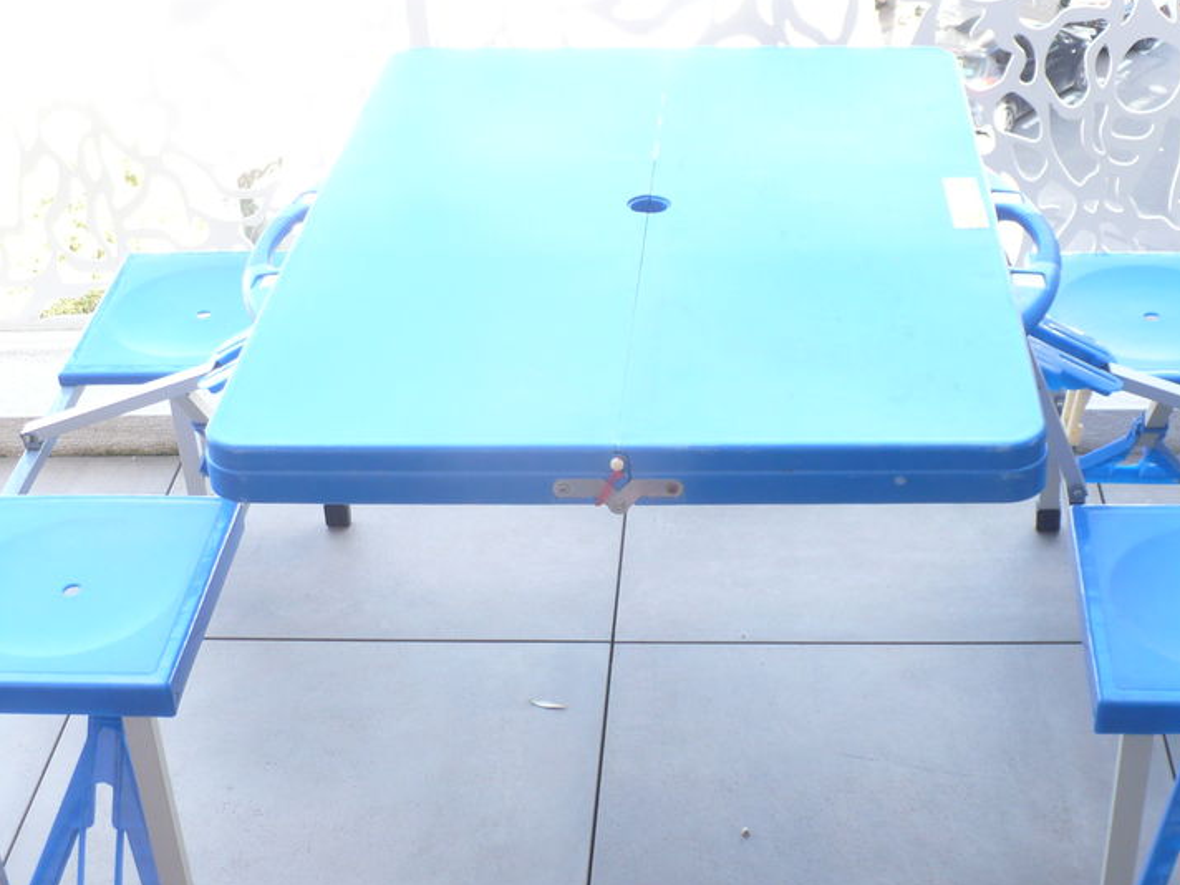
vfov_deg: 27.9
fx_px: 1773
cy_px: 560
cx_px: 668
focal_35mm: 52
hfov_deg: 36.8
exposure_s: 1/60
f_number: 2.8
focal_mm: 6.1
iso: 100
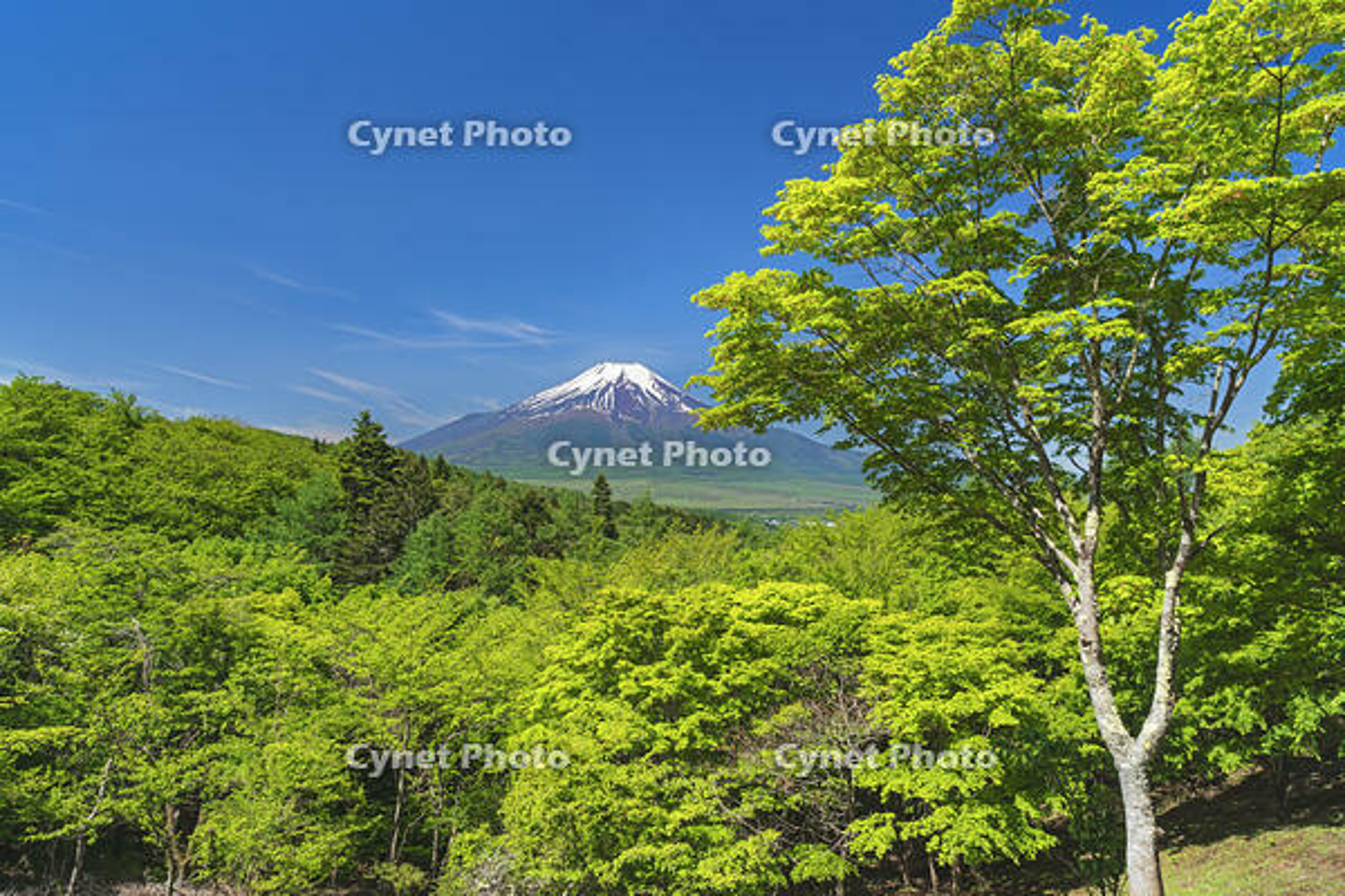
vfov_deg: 53.1
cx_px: 672
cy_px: 448
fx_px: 897
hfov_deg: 73.7
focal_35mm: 24
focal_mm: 24
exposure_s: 1/10
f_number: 16
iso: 100
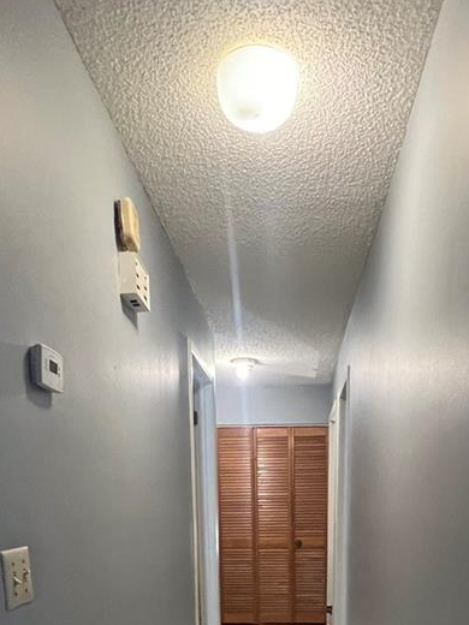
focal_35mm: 30
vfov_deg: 49.9
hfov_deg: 46.7
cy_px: 611
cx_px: 268
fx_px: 542
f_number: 1.8
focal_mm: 1.57
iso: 500
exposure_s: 1/60
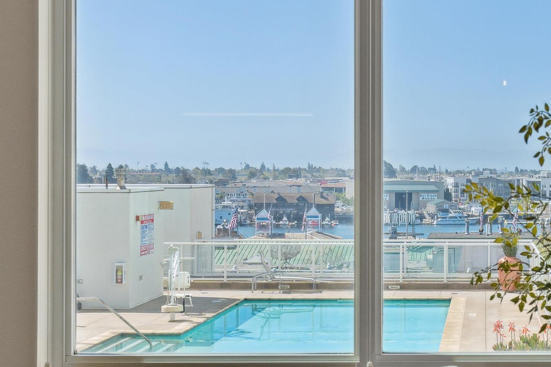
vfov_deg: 18.0
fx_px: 1148
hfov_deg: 26.1
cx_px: 496
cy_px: 292
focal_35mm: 75
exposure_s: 1/400
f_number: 8
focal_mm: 33
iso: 250
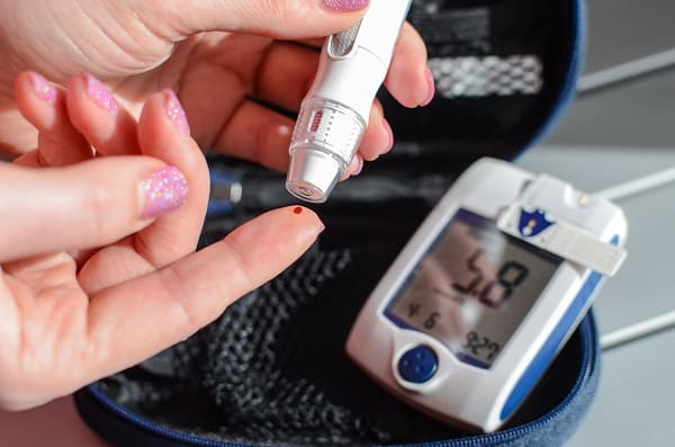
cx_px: 338
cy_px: 224
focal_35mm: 52
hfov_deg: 37.9
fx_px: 982
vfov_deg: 25.6
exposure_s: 1/500
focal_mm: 35
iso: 200
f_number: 3.2
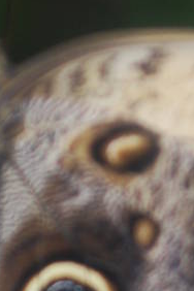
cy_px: 475
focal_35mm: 1151
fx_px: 9302
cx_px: 179
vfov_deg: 1.8
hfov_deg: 1.2
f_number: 4.5
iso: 200
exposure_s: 1/60
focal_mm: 135
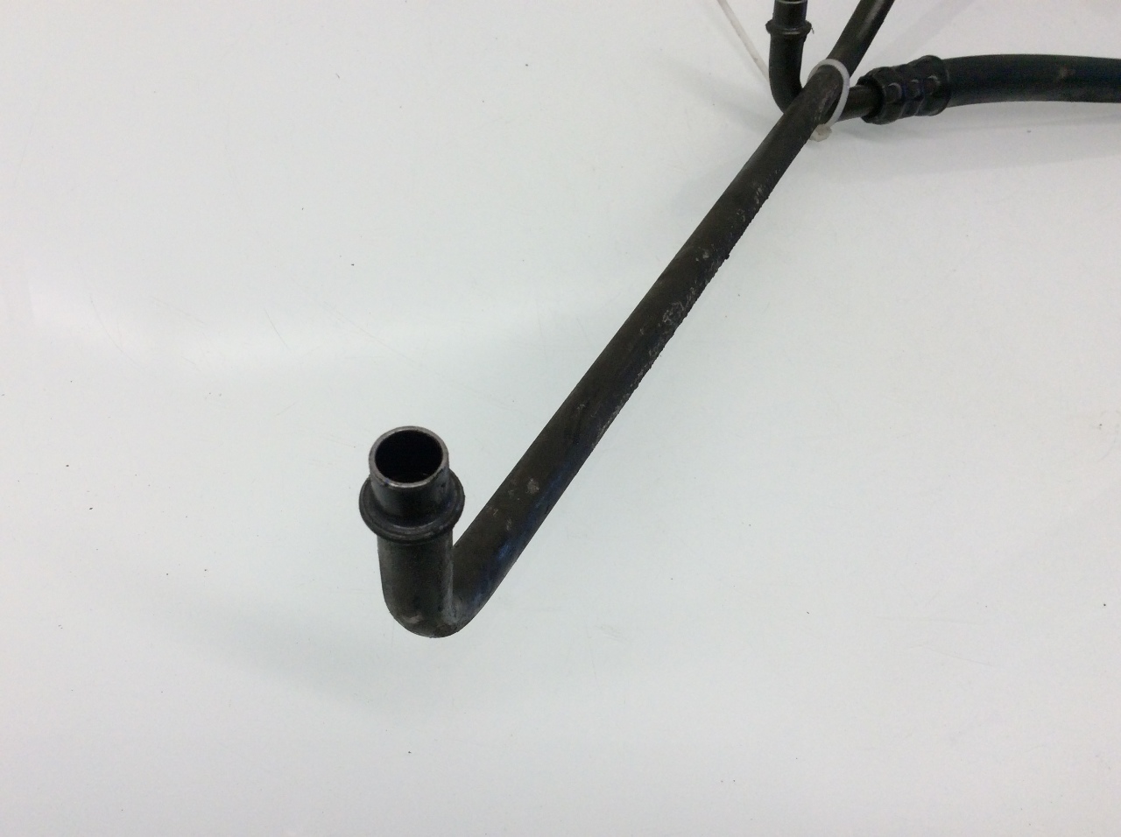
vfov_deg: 44.1
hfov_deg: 56.9
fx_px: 1035
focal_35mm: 32
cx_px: 560
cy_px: 418
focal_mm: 3.3
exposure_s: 1/120
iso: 50
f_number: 2.4
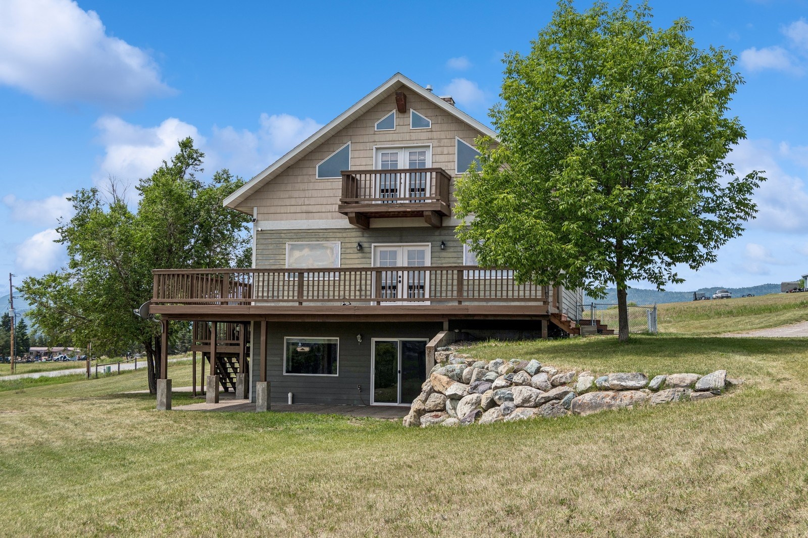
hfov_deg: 49.6
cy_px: 269
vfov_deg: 34.2
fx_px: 875
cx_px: 404
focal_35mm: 39
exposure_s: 1/640
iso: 100
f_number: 6.3
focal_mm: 26
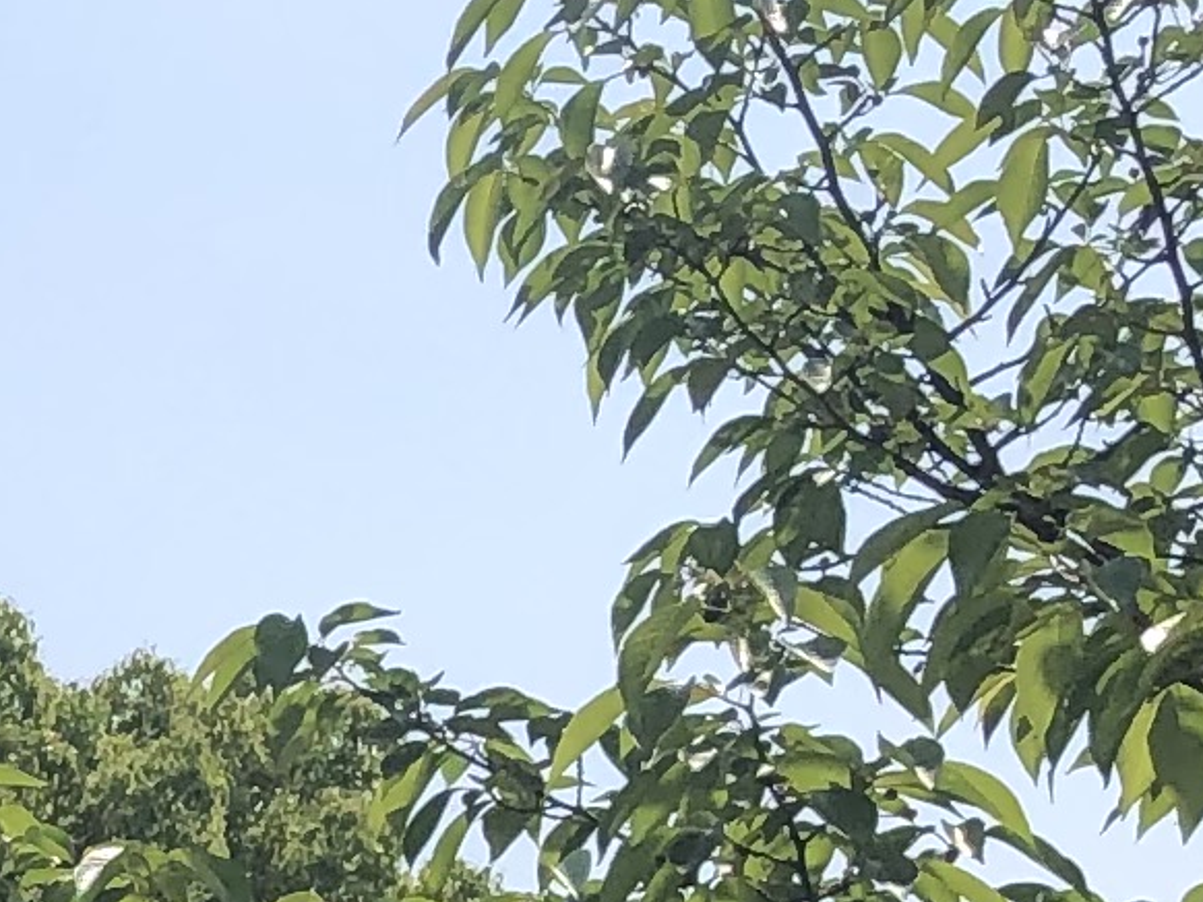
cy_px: 2054
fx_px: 6739
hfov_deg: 9.2
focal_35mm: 194
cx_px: -1612
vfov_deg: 7.2
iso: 20
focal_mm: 3.99
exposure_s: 1/2183
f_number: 1.8
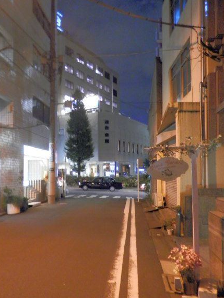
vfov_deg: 63.3
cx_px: 112
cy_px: 164
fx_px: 241
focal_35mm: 28
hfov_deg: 49.8
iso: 400
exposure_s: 1/4
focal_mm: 4.5
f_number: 3
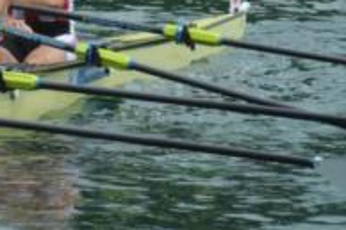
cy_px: -27
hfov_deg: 2.7
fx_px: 7423
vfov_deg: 1.8
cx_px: -89
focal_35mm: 773
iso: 800
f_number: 11
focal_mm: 200
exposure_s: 1/500
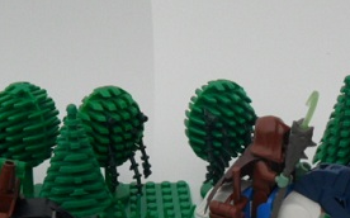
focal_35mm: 83
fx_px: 791
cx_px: 213
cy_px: 53
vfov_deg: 15.6
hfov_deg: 24.9
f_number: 8.9
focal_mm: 4.9
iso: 100
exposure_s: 1/250
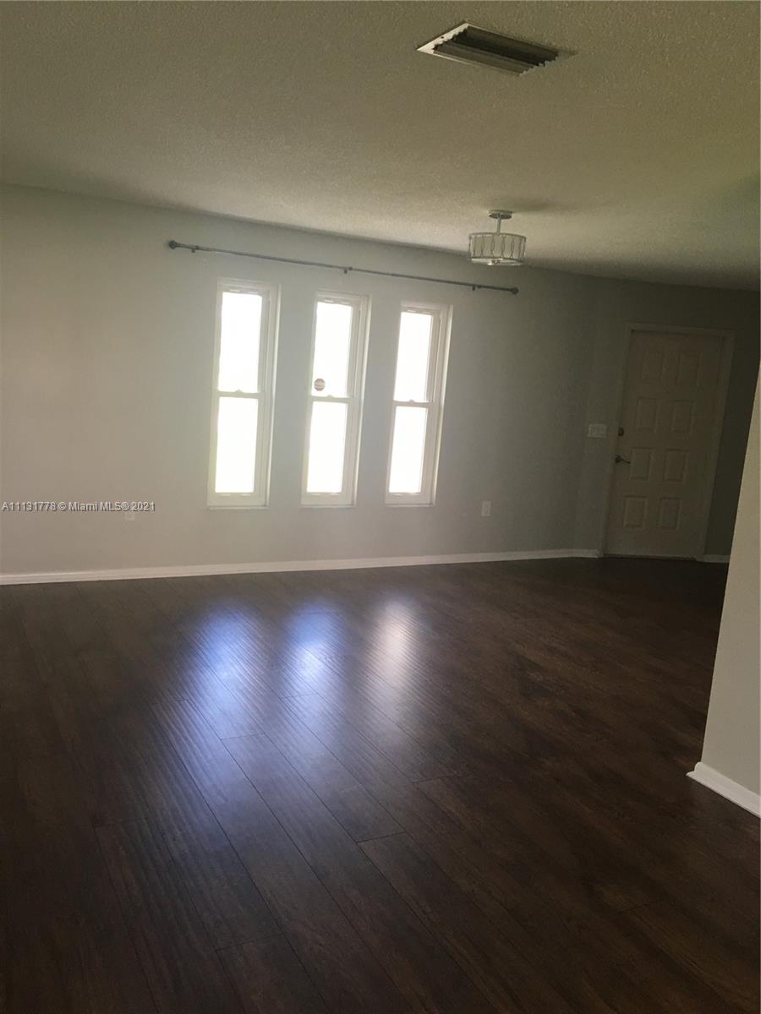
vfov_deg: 61.7
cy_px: 507
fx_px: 850
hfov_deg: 48.2
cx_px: 380
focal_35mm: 29
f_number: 2.2
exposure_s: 1/30
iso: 40
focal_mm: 4.15
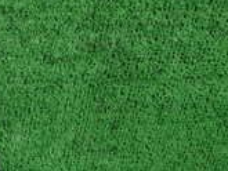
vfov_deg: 14.5
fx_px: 600
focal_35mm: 91
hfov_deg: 18.1
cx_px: -153
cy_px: 296
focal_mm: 4.5
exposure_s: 1/100
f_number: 2.8
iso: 100
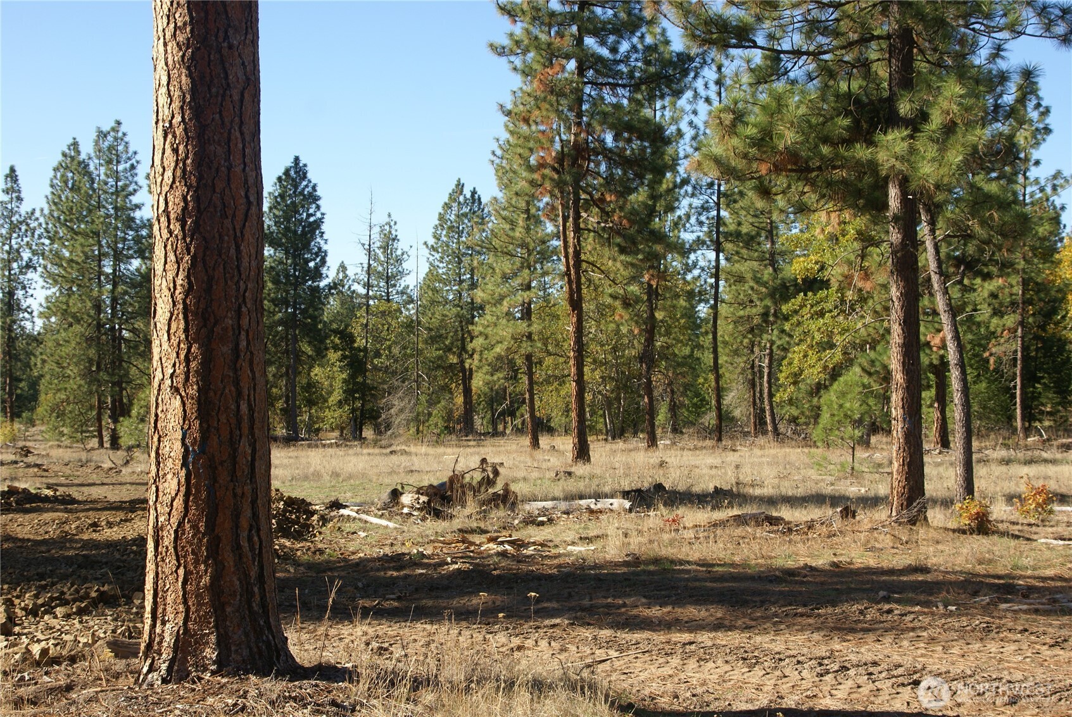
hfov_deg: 29.8
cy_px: 358
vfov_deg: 20.2
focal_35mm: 68
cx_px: 536
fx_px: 2012
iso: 100
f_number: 9
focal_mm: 45
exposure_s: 1/100
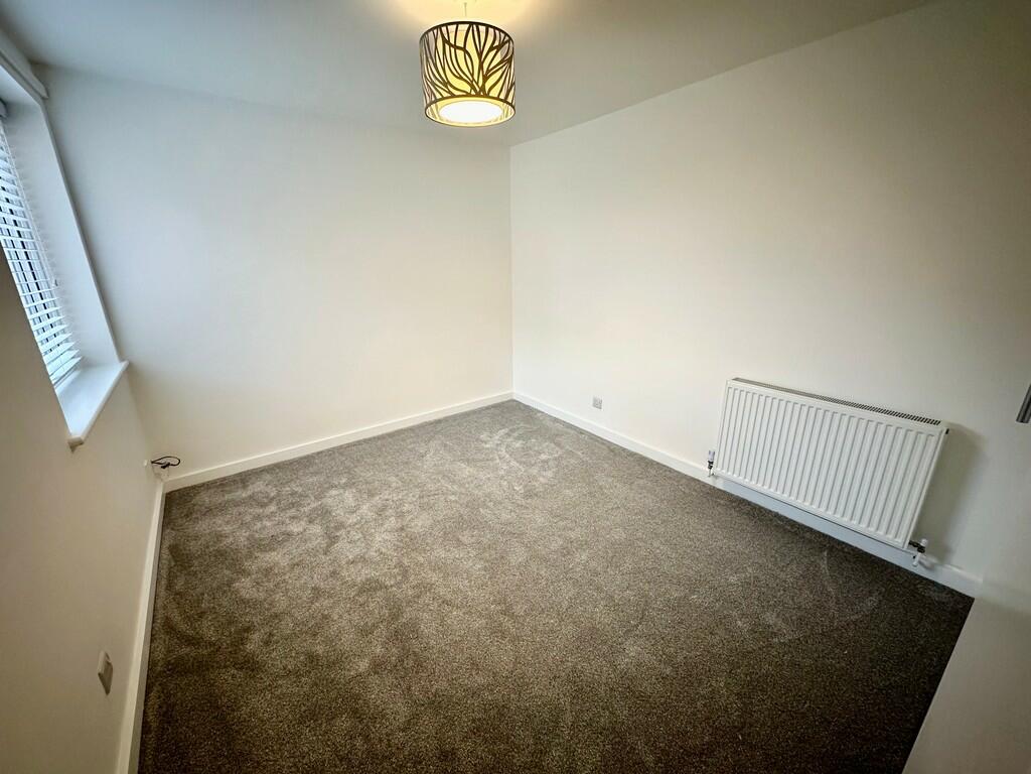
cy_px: 387
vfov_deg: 85.7
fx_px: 417
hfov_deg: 102.1
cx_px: 516
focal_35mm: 14
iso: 160
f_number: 2.2
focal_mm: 2.22
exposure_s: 1/50
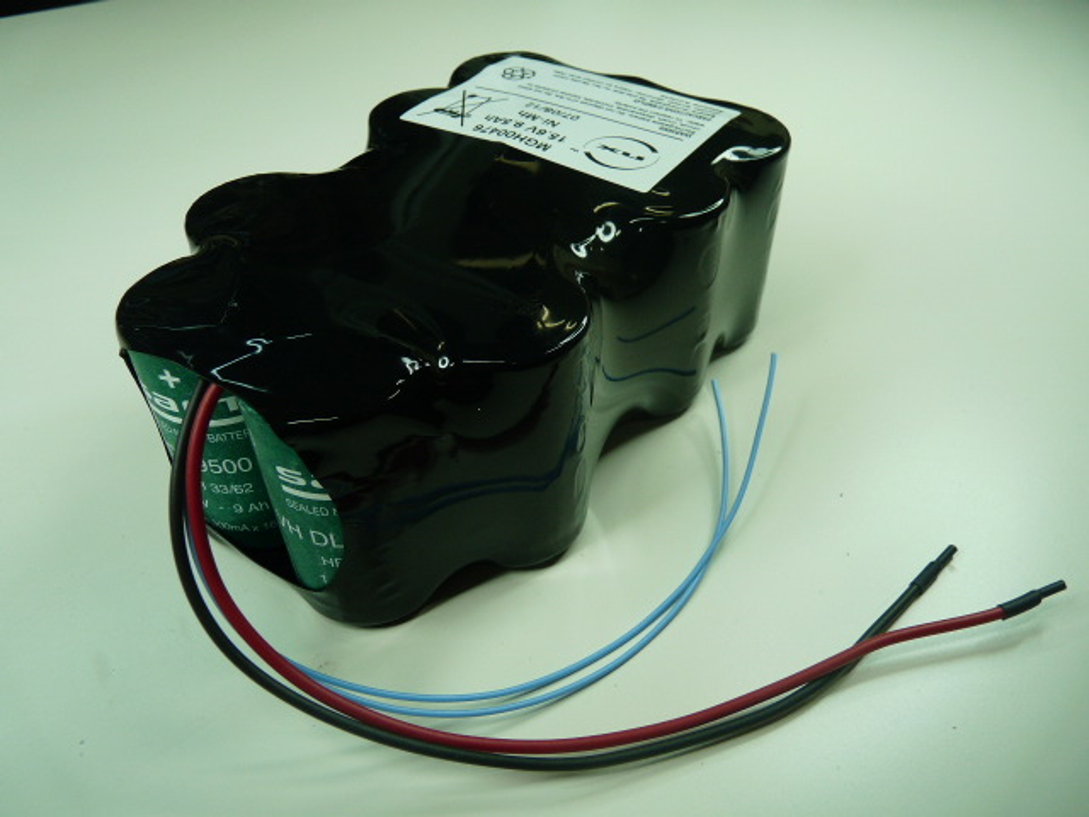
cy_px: 408
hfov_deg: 65.3
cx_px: 544
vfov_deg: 51.4
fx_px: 849
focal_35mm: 27
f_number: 2.8
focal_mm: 4.8
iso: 100
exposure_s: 1/60
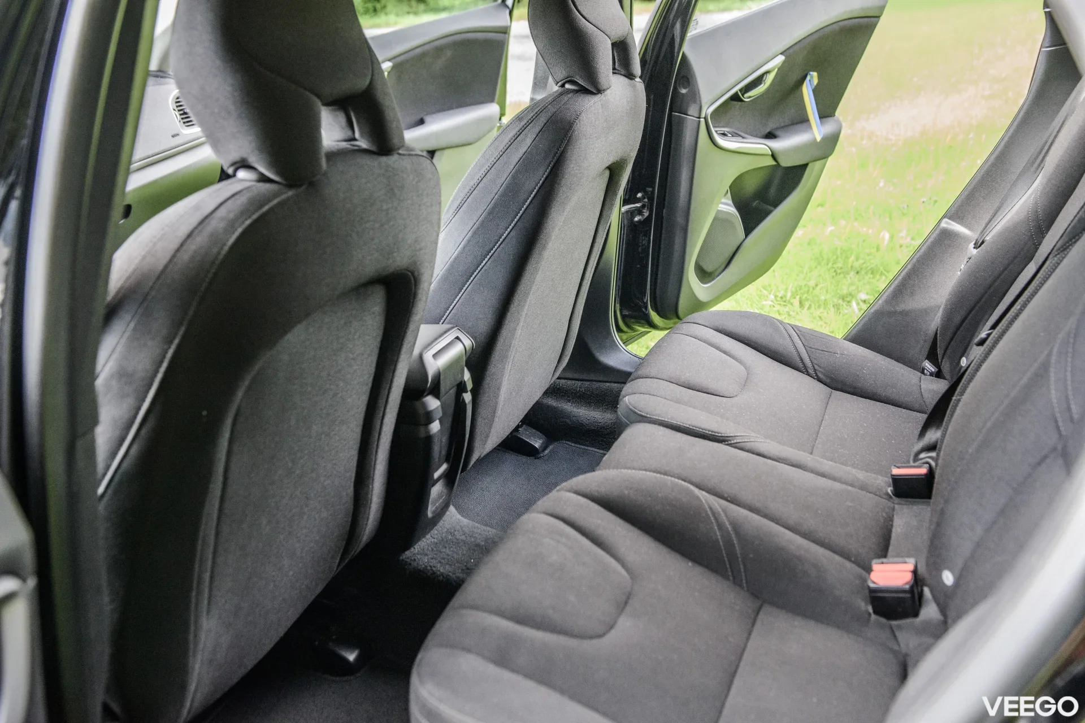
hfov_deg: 54.4
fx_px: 1055
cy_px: 362
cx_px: 542
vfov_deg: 37.9
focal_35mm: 35
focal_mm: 35
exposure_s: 1/80
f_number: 5
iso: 2000
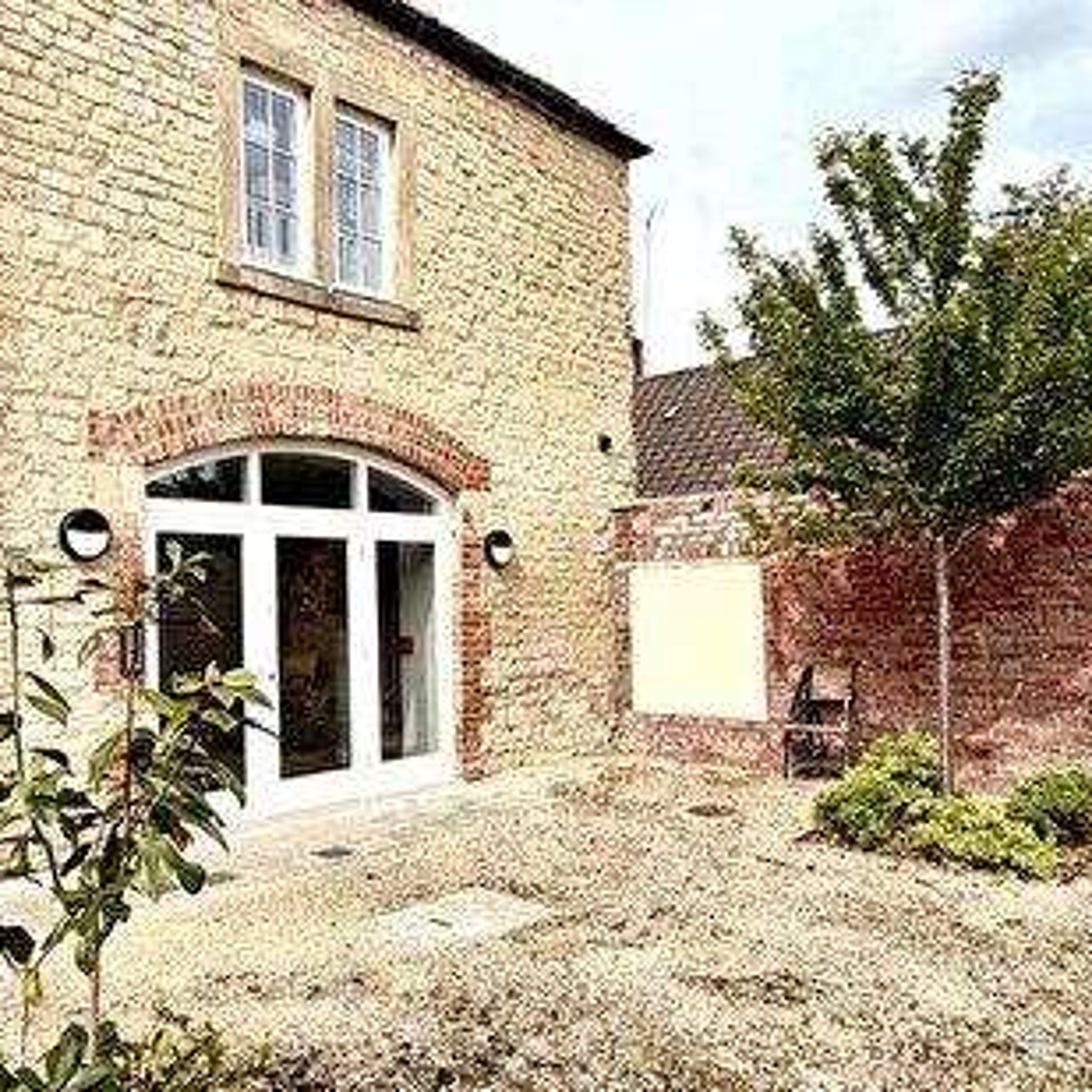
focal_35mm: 28
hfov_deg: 56.3
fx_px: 999
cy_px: 585
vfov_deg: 57.2
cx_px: 378
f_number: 2.2
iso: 25
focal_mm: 2.22
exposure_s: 1/770
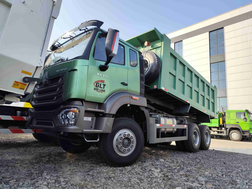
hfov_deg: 73.9
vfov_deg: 58.9
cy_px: 94
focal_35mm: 23
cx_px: 126
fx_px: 167
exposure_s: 1/490
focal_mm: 6.14
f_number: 1.65
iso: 50
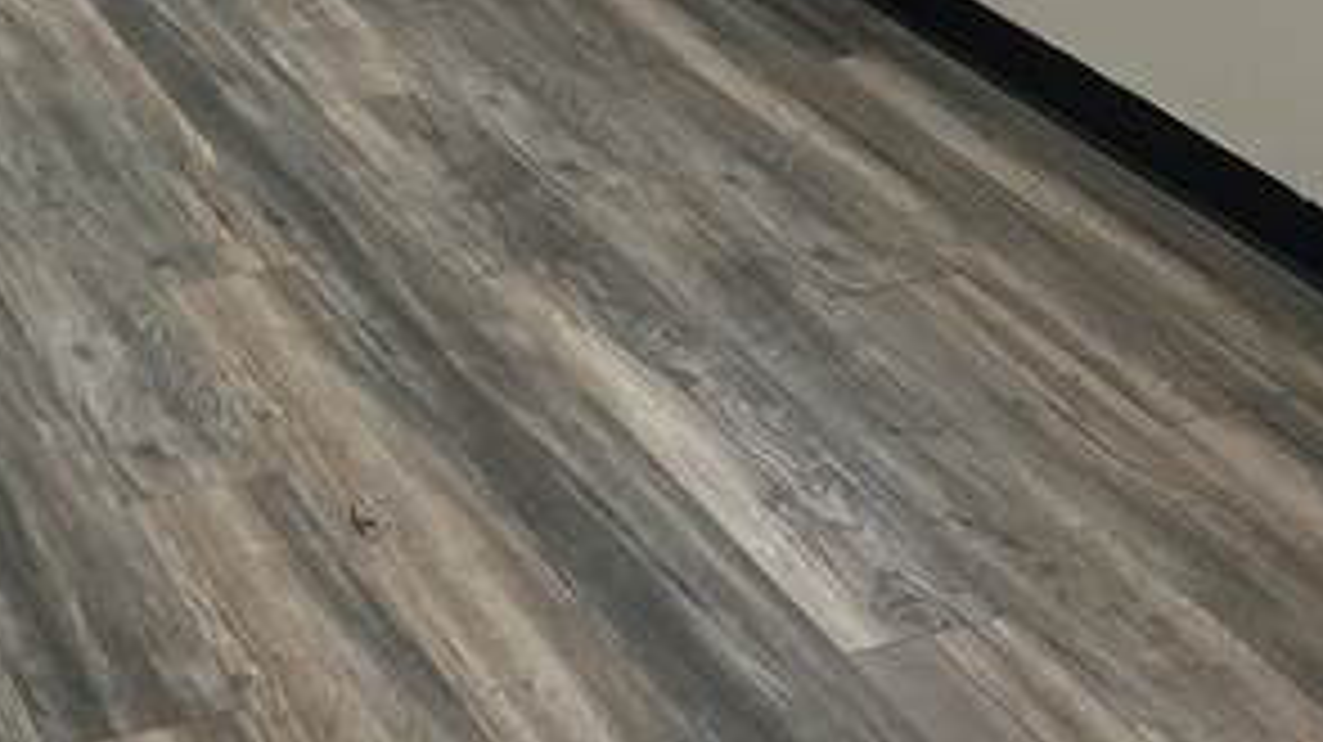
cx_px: 216
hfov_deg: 27.9
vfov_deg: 14.3
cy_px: -621
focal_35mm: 74
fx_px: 2595
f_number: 1.6
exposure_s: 1/120
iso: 50
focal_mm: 5.1
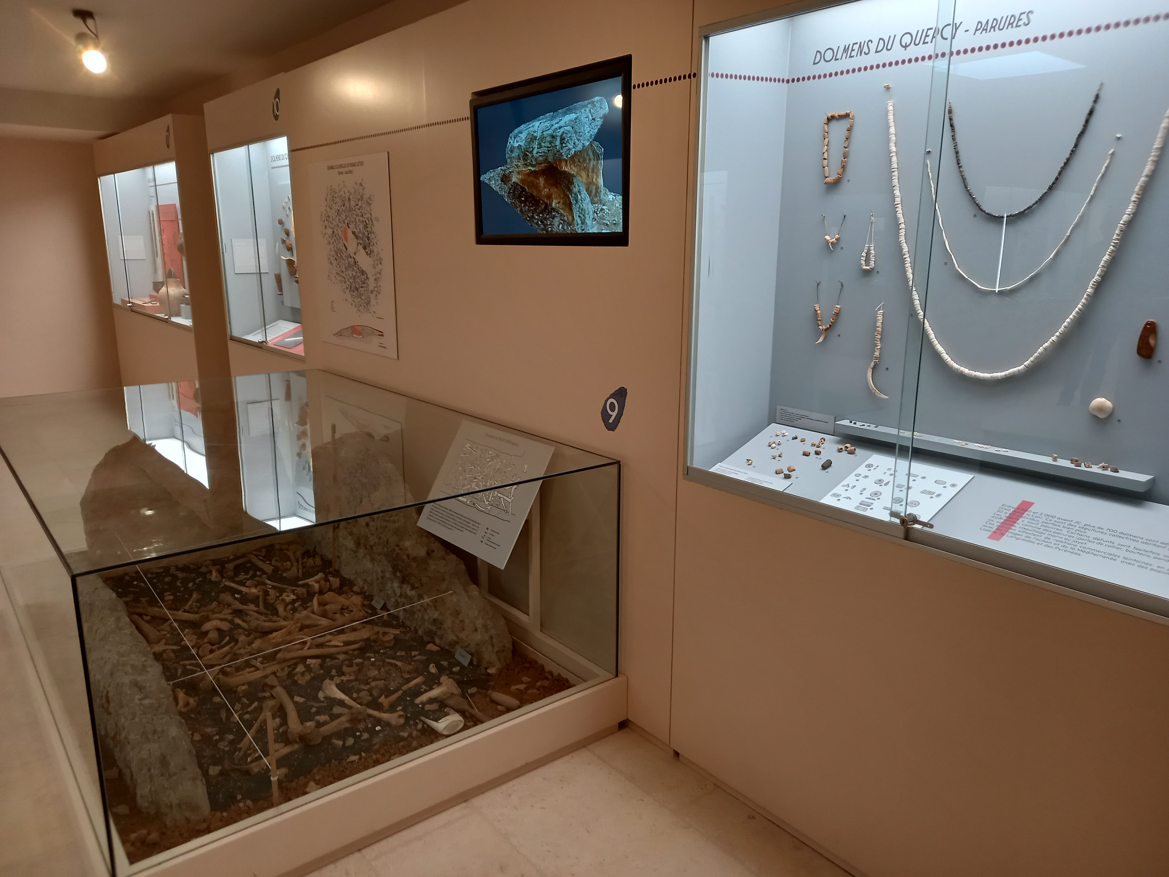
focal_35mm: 25
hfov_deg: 69.4
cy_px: 438
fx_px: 844
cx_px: 584
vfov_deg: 54.9
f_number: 2
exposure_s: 1/60
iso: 200
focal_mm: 4.6
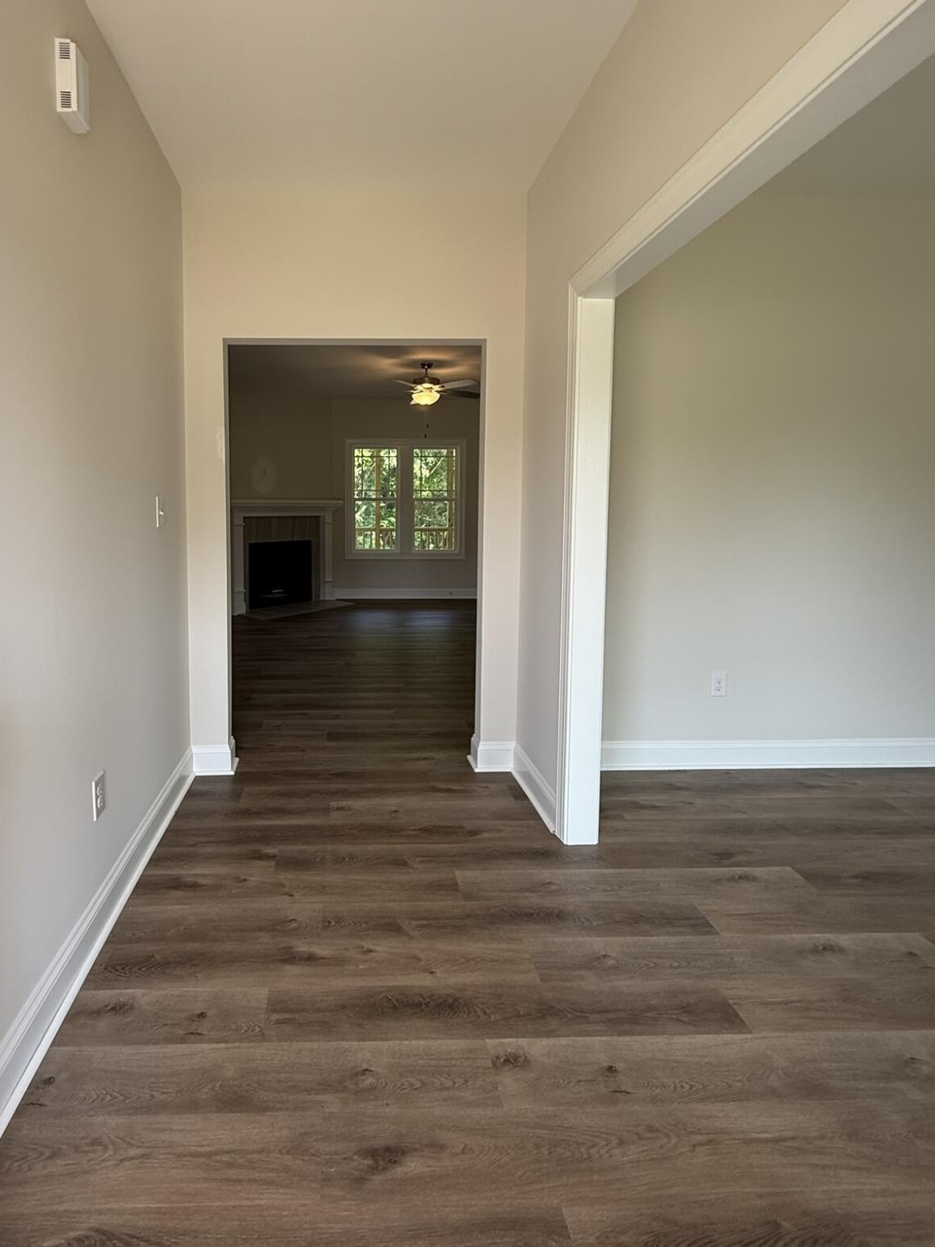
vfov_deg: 87.5
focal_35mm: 18
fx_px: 648
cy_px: 561
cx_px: 360
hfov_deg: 70.6
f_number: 2.2
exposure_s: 1/120
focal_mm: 2.22
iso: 80
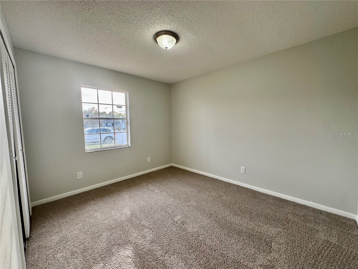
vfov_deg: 85.7
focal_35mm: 14
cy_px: 134
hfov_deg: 102.1
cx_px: 179
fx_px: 145
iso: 40
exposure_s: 1/102
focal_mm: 2.22
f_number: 2.2
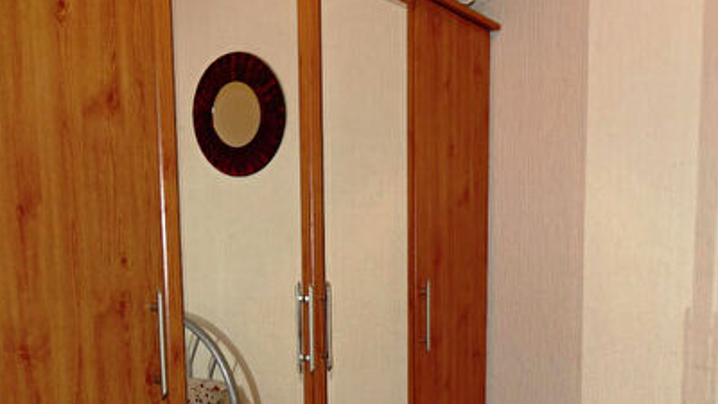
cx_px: 530
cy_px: 403
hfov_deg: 45.0
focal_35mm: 44
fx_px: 838
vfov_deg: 25.8
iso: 200
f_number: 2.8
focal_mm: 8.8
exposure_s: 1/30
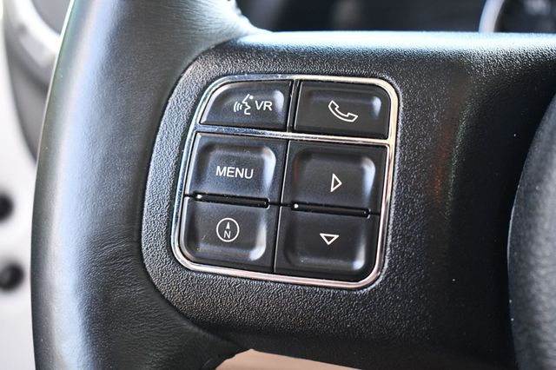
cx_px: 278
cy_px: 185
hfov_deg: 35.1
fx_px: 880
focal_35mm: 57
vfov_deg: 23.8
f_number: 4.8
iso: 2000
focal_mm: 38
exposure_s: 1/125
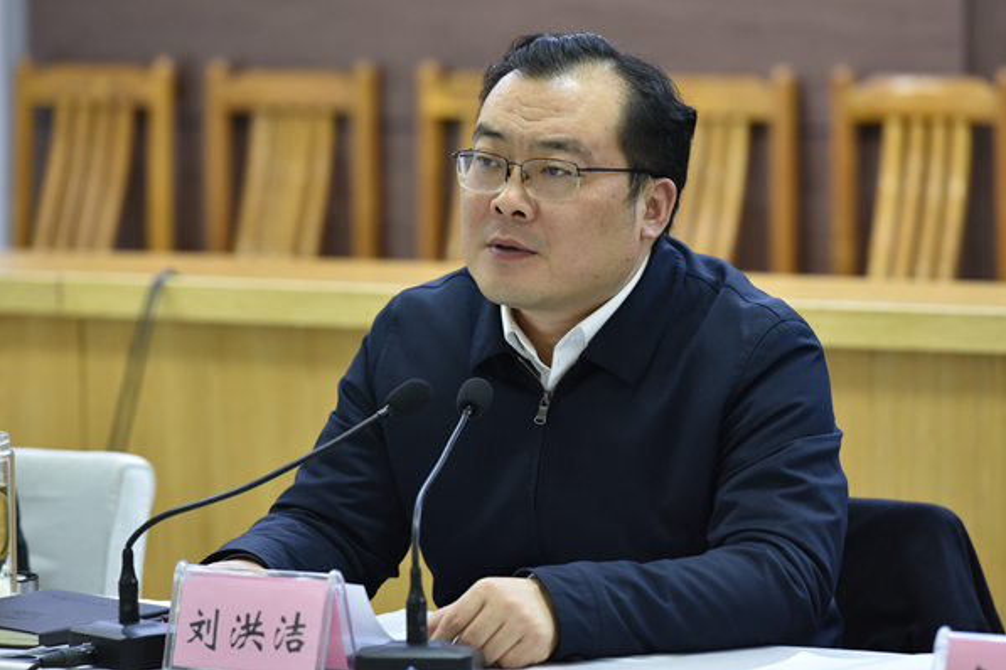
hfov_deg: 11.1
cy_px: 335
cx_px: 504
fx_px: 5197
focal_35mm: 186
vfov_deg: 7.4
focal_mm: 185
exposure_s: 1/250
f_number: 4
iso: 1100
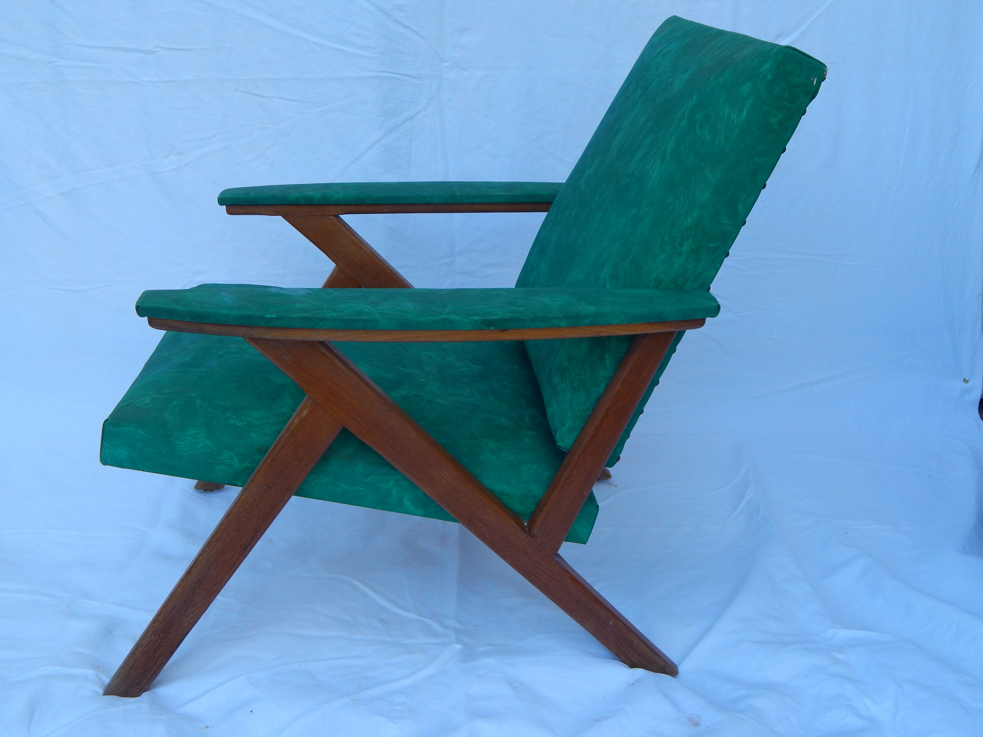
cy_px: 368
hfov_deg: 49.0
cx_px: 492
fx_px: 1079
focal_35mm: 38
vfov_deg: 37.7
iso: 125
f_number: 3.4
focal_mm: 6.8
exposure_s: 1/250
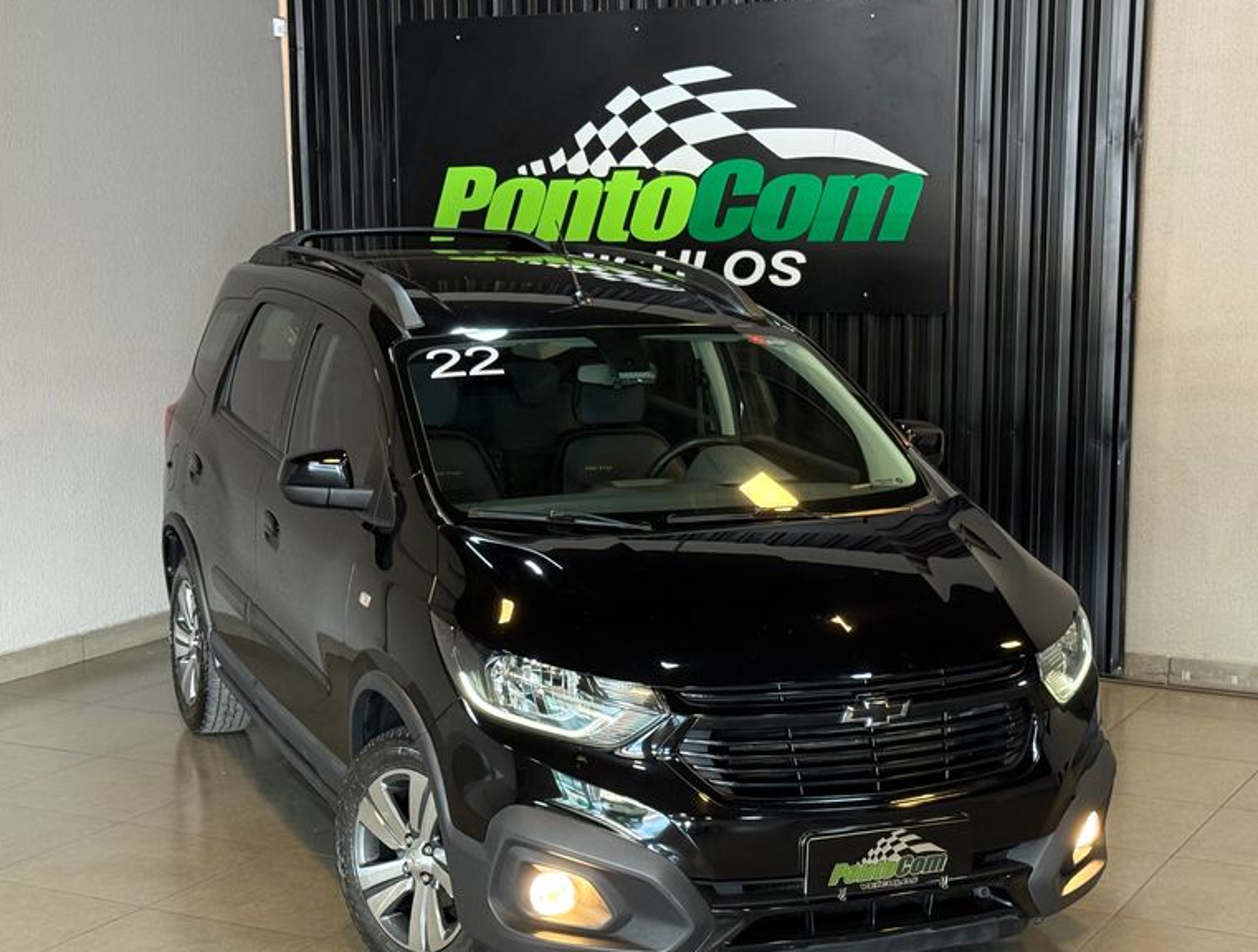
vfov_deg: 24.5
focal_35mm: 60
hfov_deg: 32.1
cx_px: 629
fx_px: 2188
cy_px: 531
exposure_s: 1/40
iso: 200
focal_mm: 6.76
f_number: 1.78
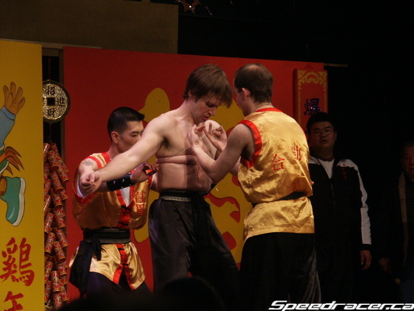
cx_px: 208
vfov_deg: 7.4
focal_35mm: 201
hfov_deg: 9.8
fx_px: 2404
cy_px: 156
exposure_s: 1/60
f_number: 3.5
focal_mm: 50.69
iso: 200
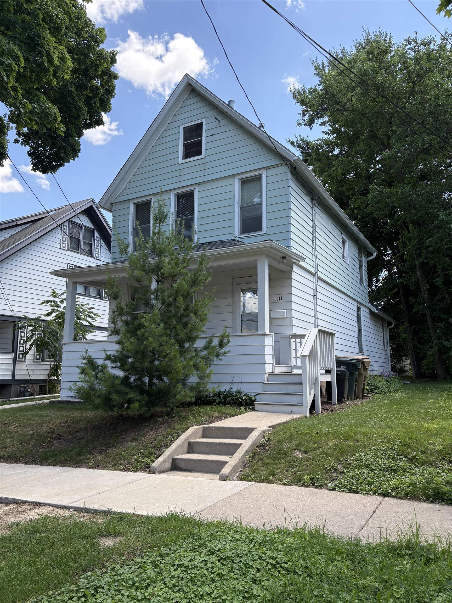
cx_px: 226
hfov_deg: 53.1
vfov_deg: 67.3
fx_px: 453
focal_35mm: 26
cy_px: 302
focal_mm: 5.96
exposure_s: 1/830
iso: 64
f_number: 1.6
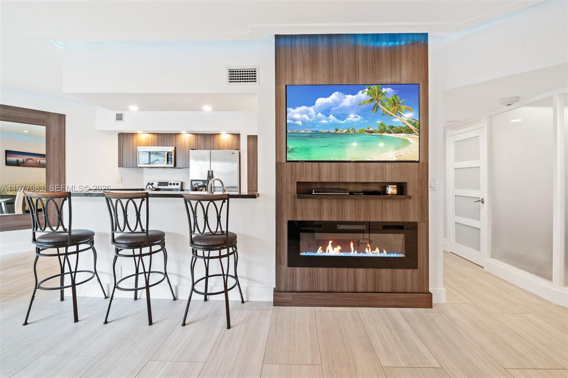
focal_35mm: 14
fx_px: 221
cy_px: 189
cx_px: 284
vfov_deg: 81.1
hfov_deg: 104.3
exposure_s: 1
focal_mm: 14
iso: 200
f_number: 8
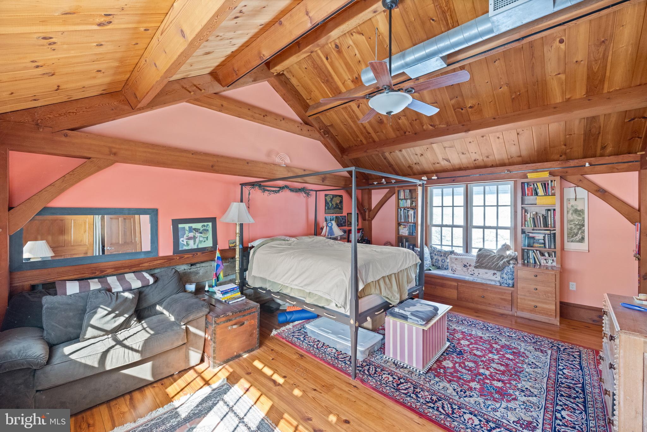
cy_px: 216
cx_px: 324
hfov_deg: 104.3
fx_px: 252
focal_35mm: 14
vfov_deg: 81.2
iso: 1600
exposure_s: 1/40
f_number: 5
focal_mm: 14
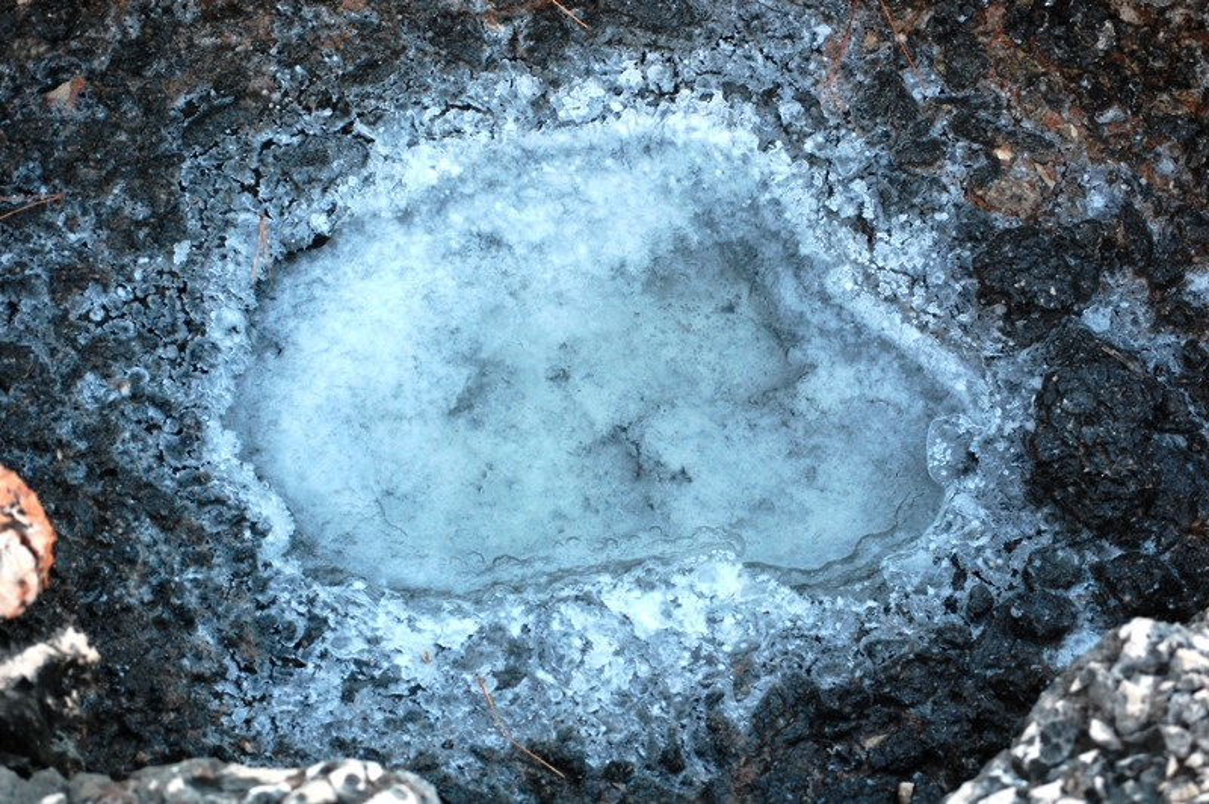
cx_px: 604
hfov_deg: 21.9
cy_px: 402
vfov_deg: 14.7
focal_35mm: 93
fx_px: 3121
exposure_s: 1/30
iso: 800
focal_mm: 62
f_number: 7.1
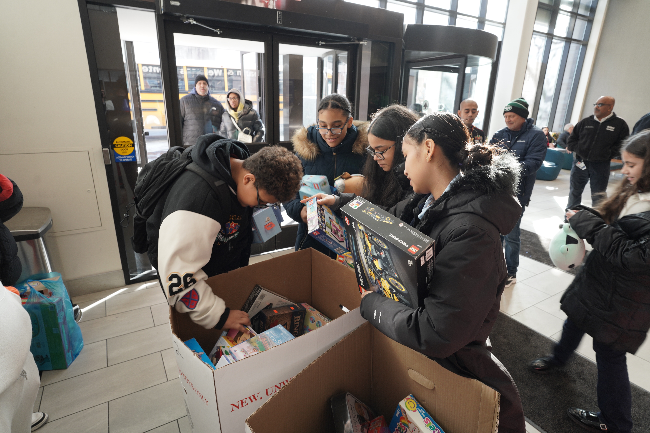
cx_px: 325
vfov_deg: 61.9
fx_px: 361
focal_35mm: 20
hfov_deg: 84.0
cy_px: 216
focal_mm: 20
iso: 320
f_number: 6.3
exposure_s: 1/30
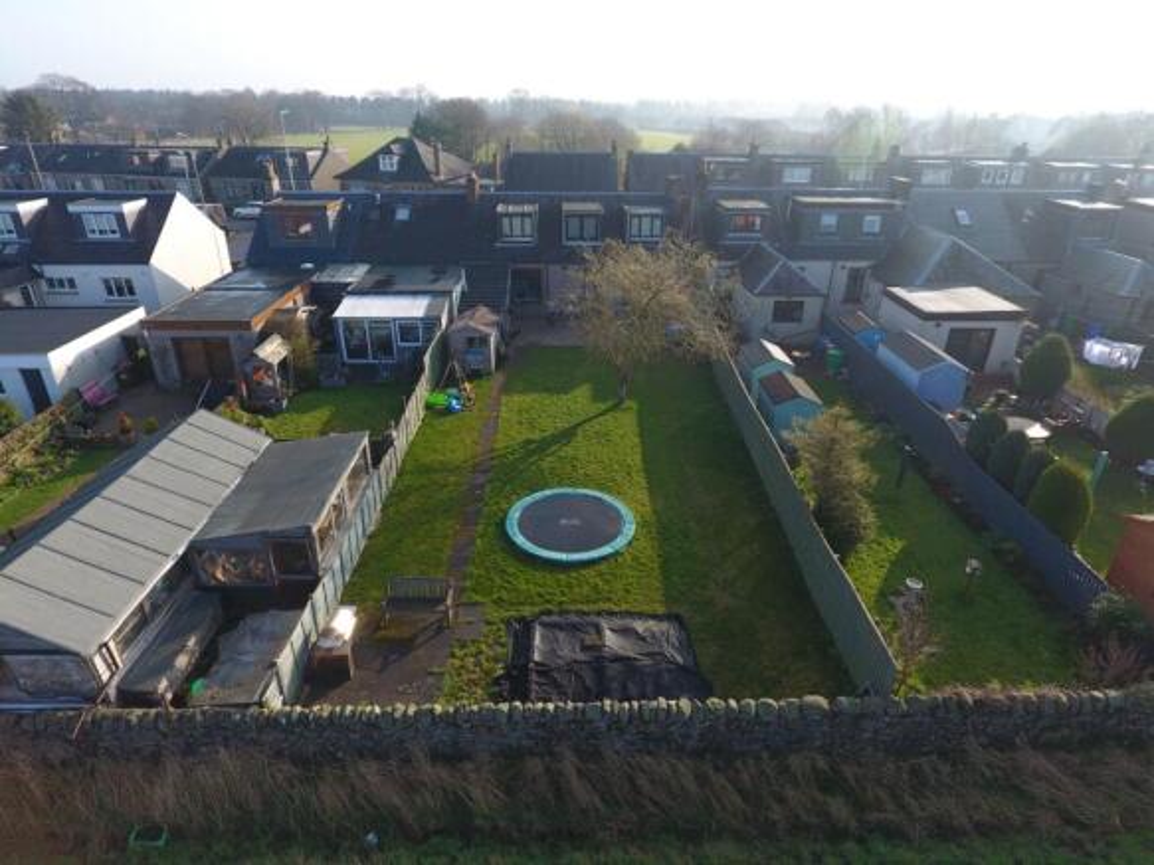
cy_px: 432
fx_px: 667
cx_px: 577
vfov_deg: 66.0
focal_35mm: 20
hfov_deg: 81.8
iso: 100
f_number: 2.8
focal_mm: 3.61
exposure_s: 1/356
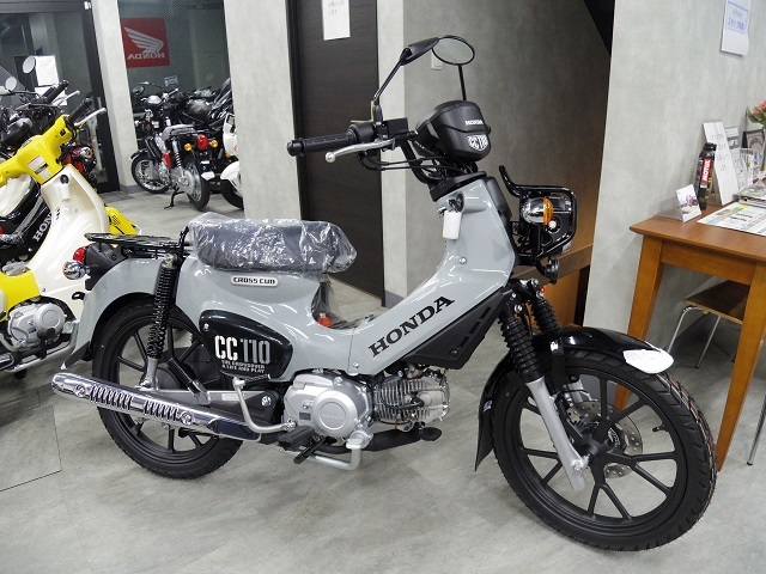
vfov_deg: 58.9
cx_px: 383
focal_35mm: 23
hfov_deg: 73.9
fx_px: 509
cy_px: 287
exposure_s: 1/40
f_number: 2.8
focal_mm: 5
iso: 400
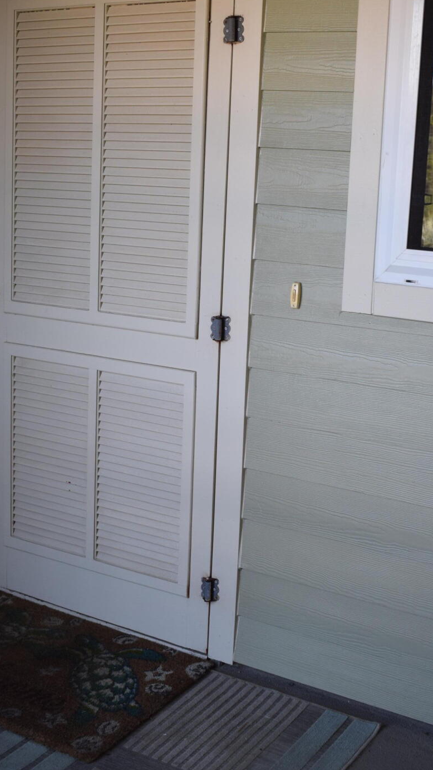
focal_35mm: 50
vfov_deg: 41.3
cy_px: 371
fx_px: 1021
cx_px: 254
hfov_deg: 23.9
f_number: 5
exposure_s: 1/100
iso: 400
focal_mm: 22
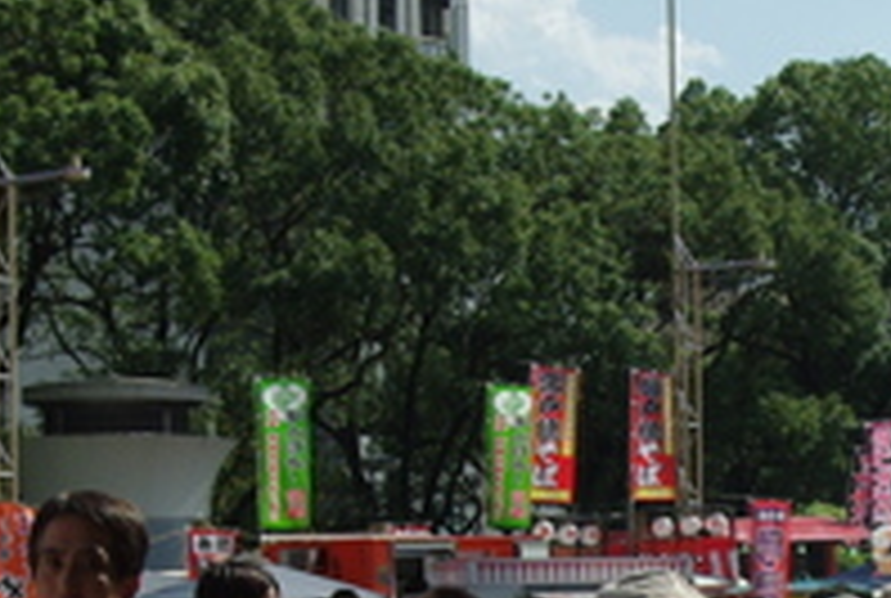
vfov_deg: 10.6
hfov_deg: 15.7
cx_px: 720
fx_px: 3200
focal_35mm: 129
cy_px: 636
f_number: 8
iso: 100
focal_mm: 17
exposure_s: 1/250
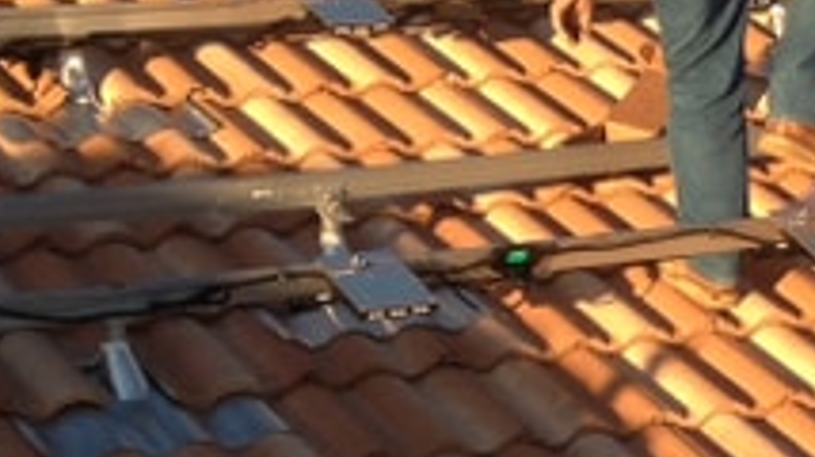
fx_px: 3628
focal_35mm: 168
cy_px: 567
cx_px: 944
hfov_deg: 12.5
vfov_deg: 7.1
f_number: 2.4
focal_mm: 4.12
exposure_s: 1/459
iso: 50
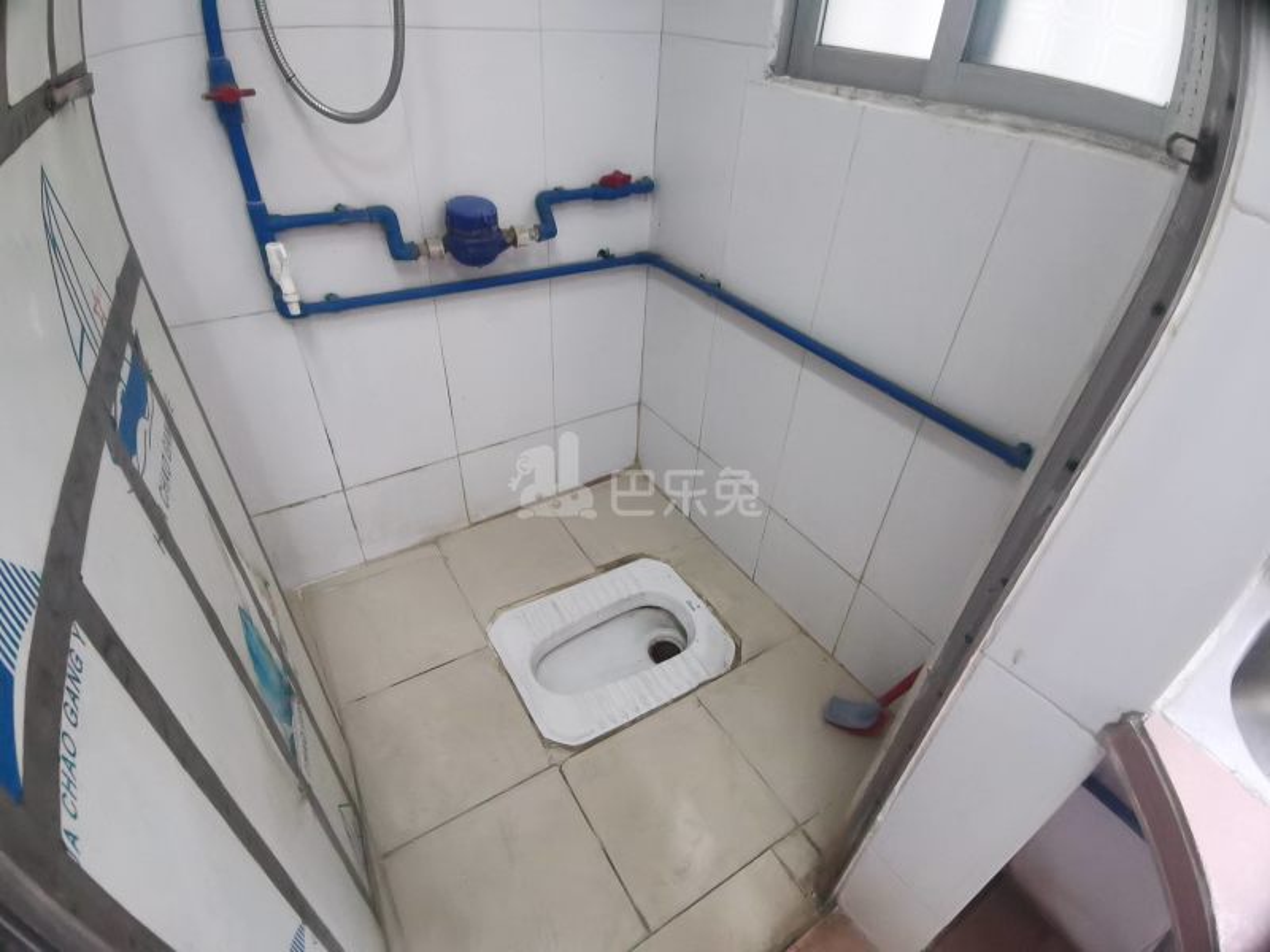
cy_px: 476
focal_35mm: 17
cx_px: 635
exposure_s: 1/25
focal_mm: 1.78
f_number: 2.4
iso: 400
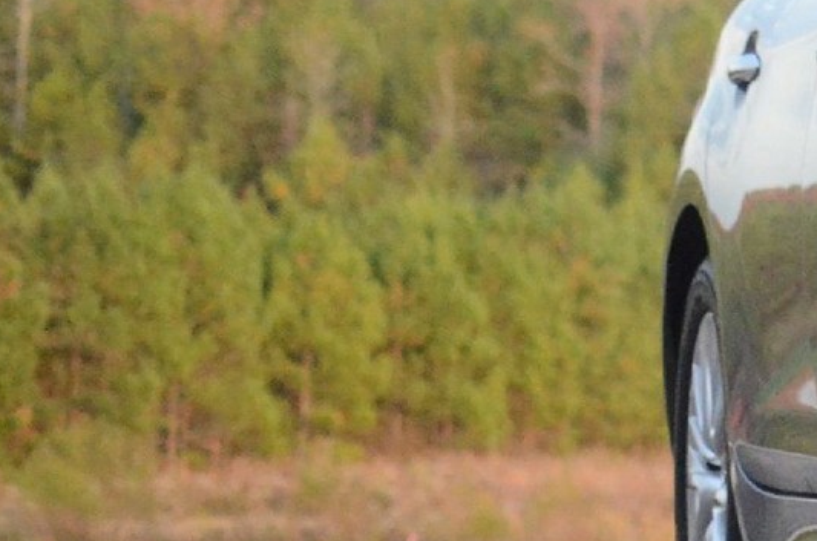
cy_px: 133
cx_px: 1705
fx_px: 5579
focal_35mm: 246
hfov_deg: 8.0
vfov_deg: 5.5
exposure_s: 1/8000
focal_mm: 35
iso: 3200
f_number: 1.8
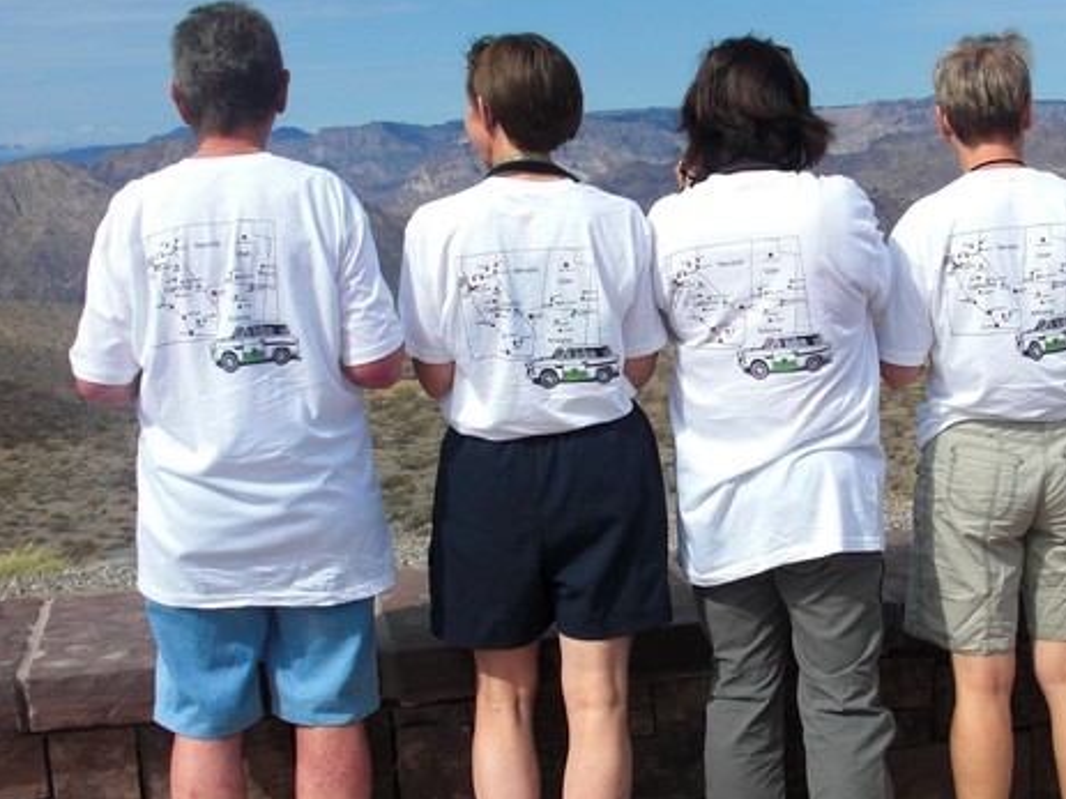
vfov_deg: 26.1
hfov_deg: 34.0
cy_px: 433
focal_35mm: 56
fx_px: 1724
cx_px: 732
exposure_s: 1/250
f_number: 7.9
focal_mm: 6.3
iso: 50
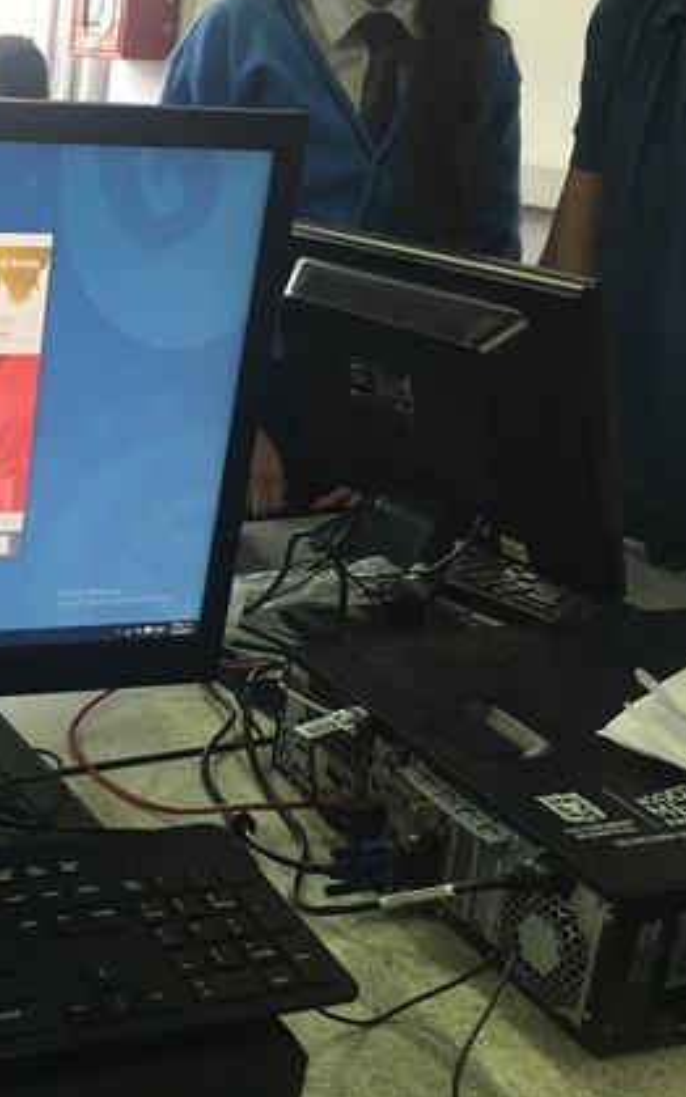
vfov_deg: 42.6
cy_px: 542
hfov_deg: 25.1
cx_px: -110
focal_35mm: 47
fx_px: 1405
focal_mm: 4.15
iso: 40
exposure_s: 1/30
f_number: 2.2
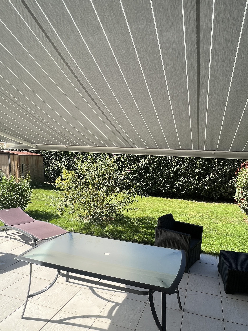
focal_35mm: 21
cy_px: 195
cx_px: 147
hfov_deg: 63.0
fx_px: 201
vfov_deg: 78.3
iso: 32
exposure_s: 1/518
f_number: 1.8
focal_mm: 1.57
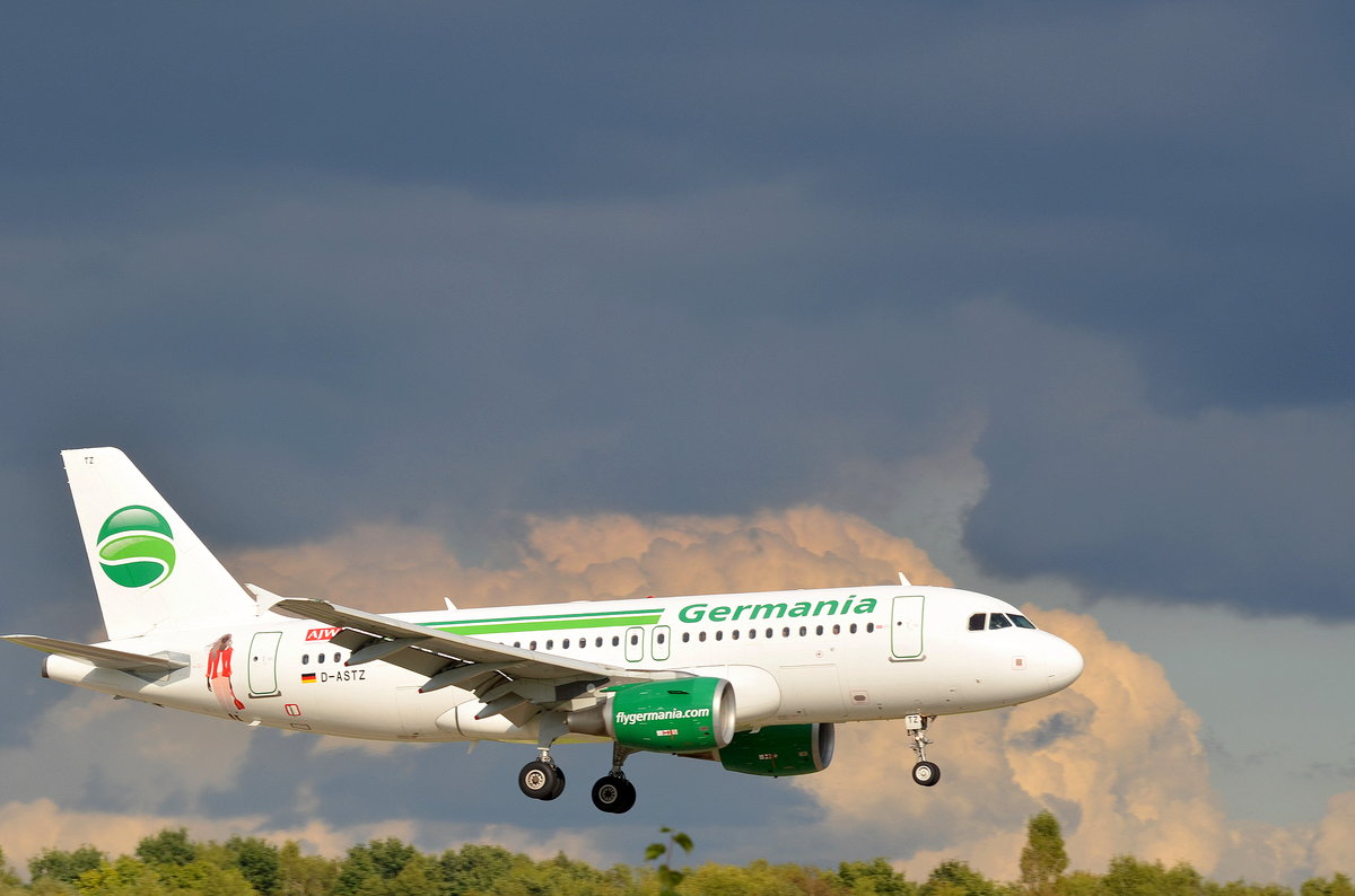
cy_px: 448
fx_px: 6308
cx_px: 678
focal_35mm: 168
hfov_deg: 12.3
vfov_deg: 8.1
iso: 100
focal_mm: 112
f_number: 9
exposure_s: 1/320
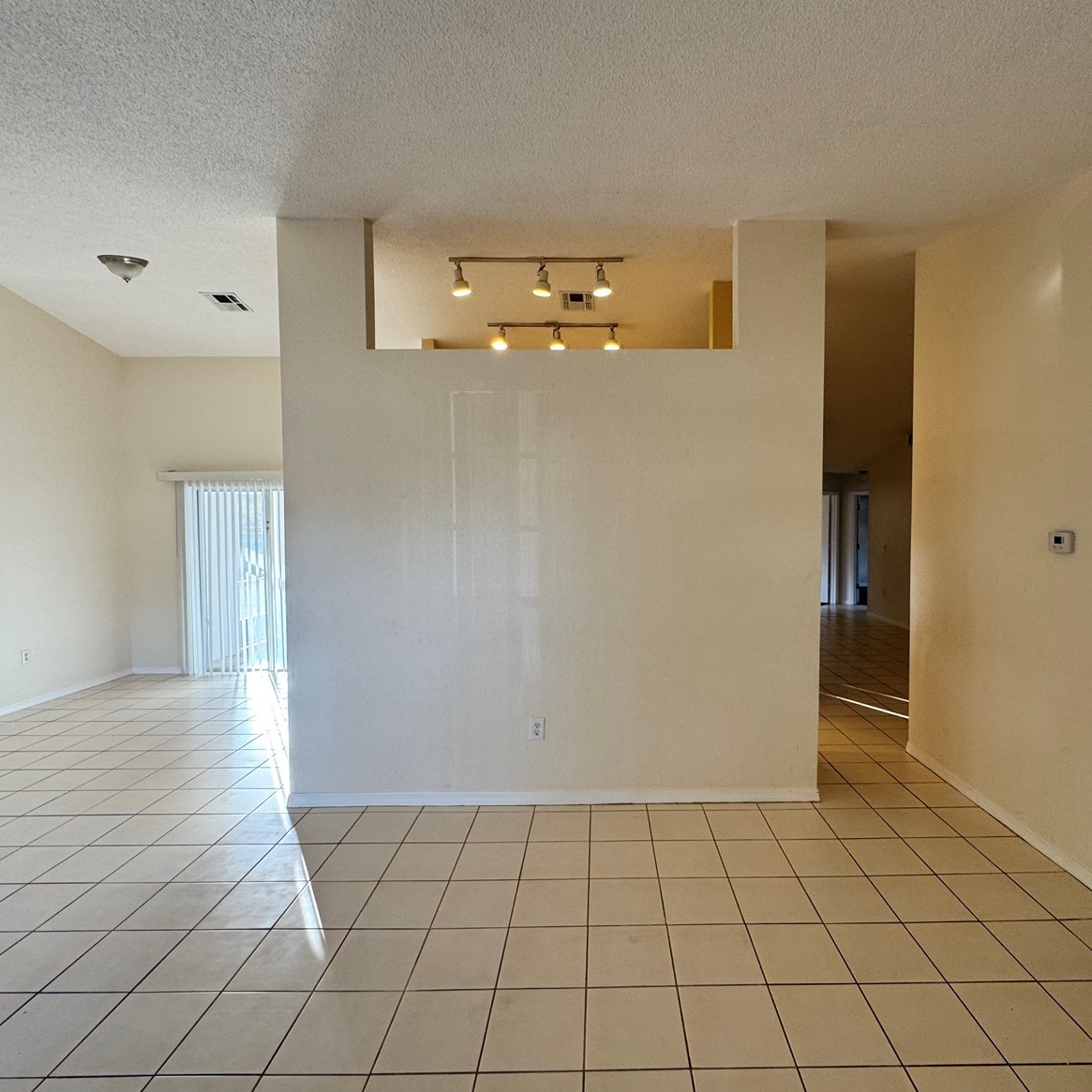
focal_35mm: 17
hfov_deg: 83.7
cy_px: 546
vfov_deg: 84.0
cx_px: 606
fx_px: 607
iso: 125
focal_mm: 2.22
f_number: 2.2
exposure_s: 1/99
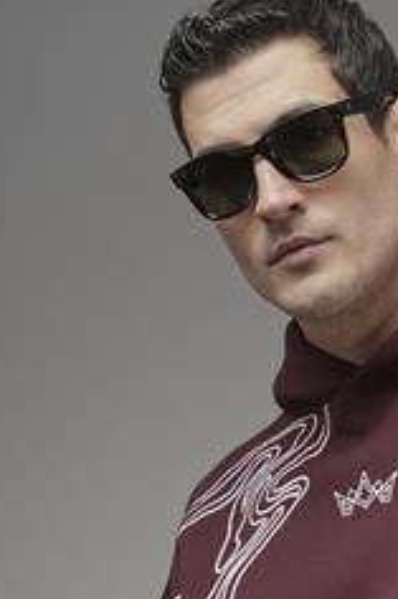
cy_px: 713
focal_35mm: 191
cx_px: 451
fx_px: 3172
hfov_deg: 7.1
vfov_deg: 10.6
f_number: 7.1
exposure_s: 1/125
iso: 64
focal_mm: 50
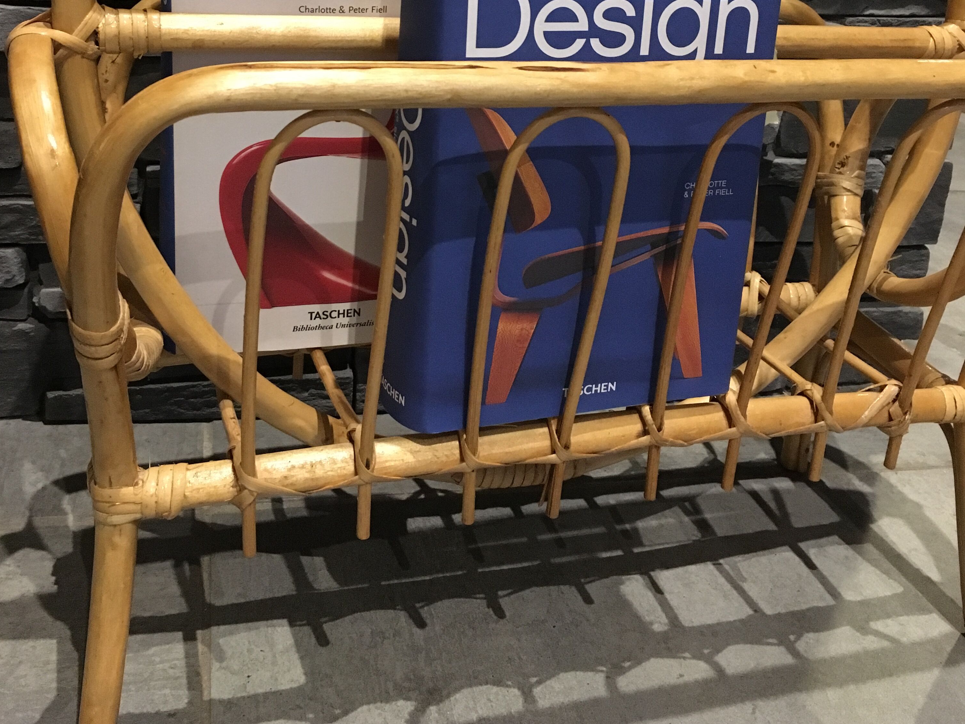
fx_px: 1087
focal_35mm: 39
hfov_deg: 47.9
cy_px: 118
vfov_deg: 35.3
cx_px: 480
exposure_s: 1/17
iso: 250
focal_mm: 4.15
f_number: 2.2
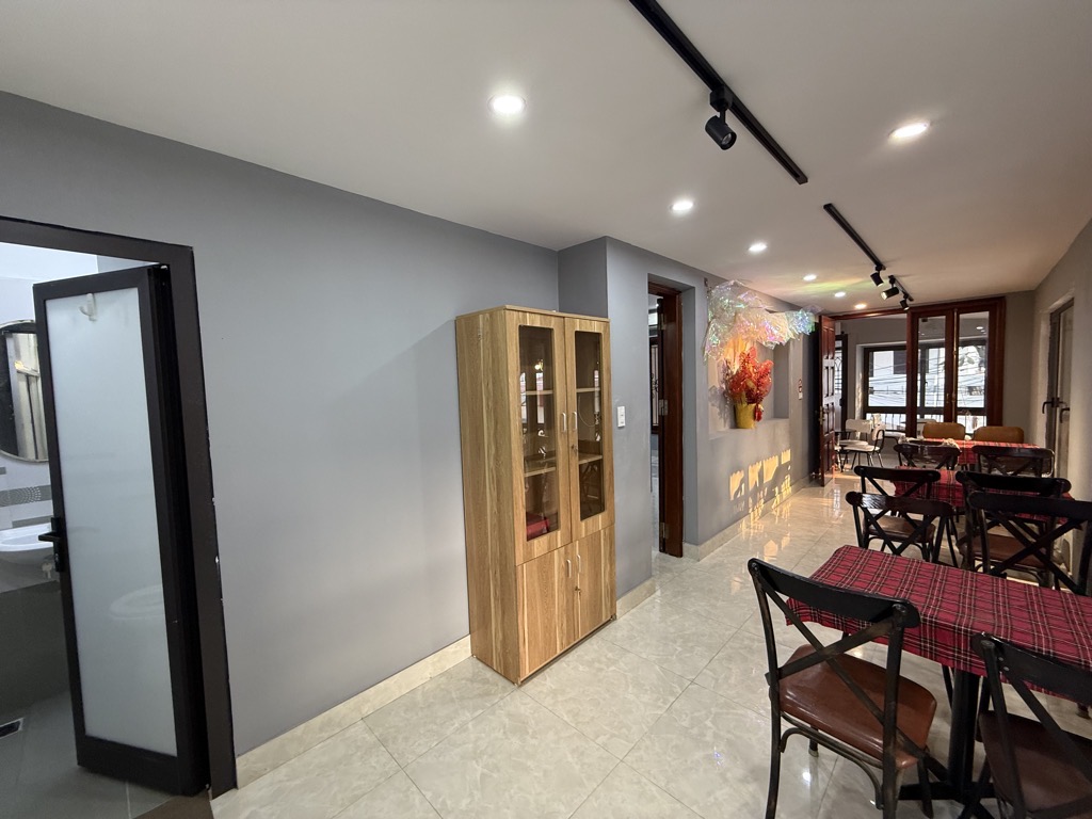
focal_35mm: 14
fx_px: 442
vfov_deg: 85.7
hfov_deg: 102.1
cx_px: 546
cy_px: 410
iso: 250
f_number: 2.2
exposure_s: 1/50
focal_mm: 2.22
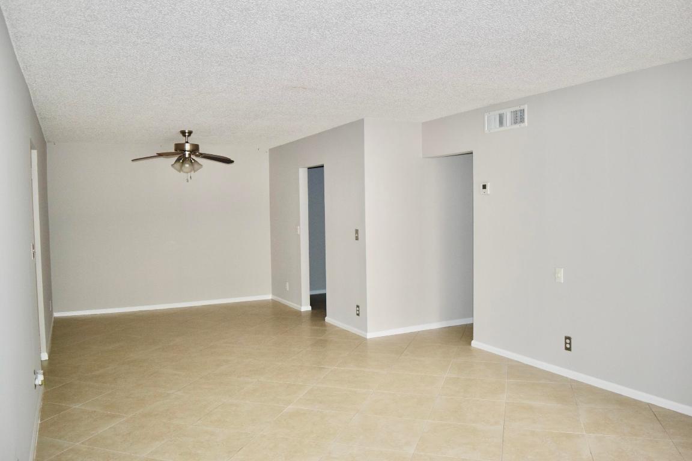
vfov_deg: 47.9
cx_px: 346
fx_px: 519
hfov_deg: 67.4
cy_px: 230
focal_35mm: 27
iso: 800
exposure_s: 1/40
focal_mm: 18
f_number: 3.5
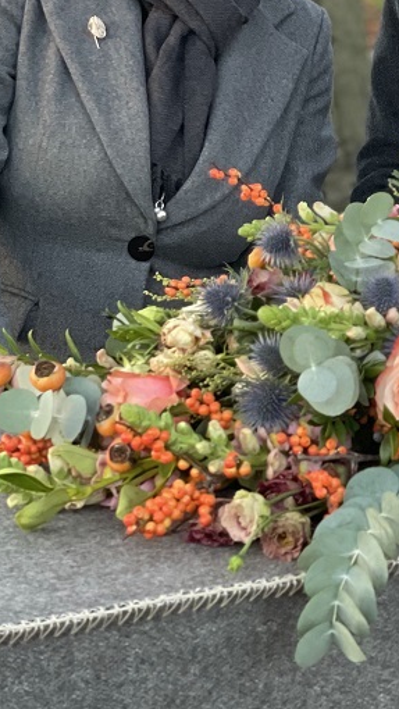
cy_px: 61
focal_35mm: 111
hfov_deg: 10.8
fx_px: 2087
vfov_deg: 18.9
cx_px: 398
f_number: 2
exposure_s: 1/122
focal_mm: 6
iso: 160
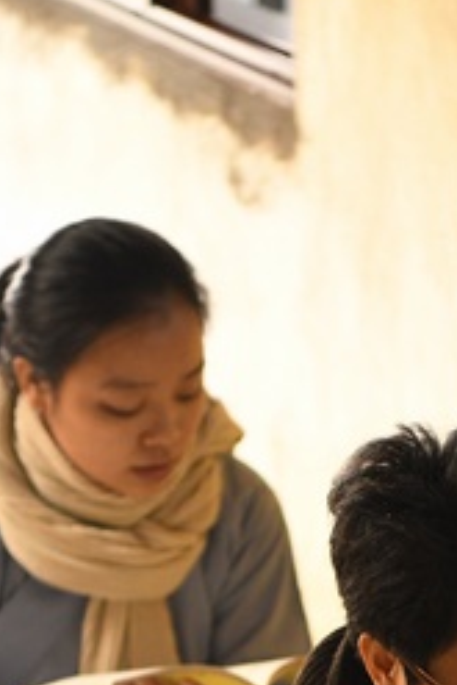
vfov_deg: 11.0
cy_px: 777
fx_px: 3498
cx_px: 406
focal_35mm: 184
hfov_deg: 7.5
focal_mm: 70
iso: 5000
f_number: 2.8
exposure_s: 1/125
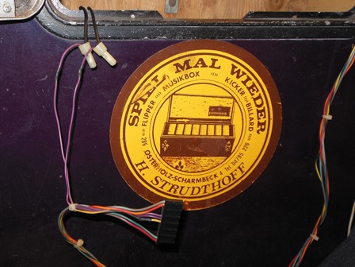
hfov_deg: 61.7
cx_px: 178
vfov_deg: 48.2
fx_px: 297
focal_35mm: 29
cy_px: 134
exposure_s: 1/25
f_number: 3.3
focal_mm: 5.2
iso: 125
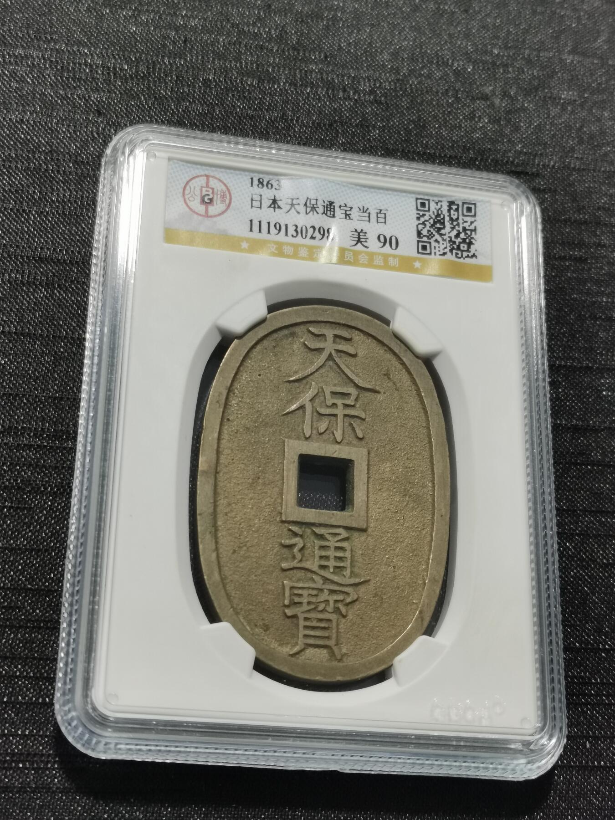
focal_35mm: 55
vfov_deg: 34.9
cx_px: 308
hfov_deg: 26.6
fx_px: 1303
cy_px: 410
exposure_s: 1/120
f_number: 1.8
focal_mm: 5.58
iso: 125
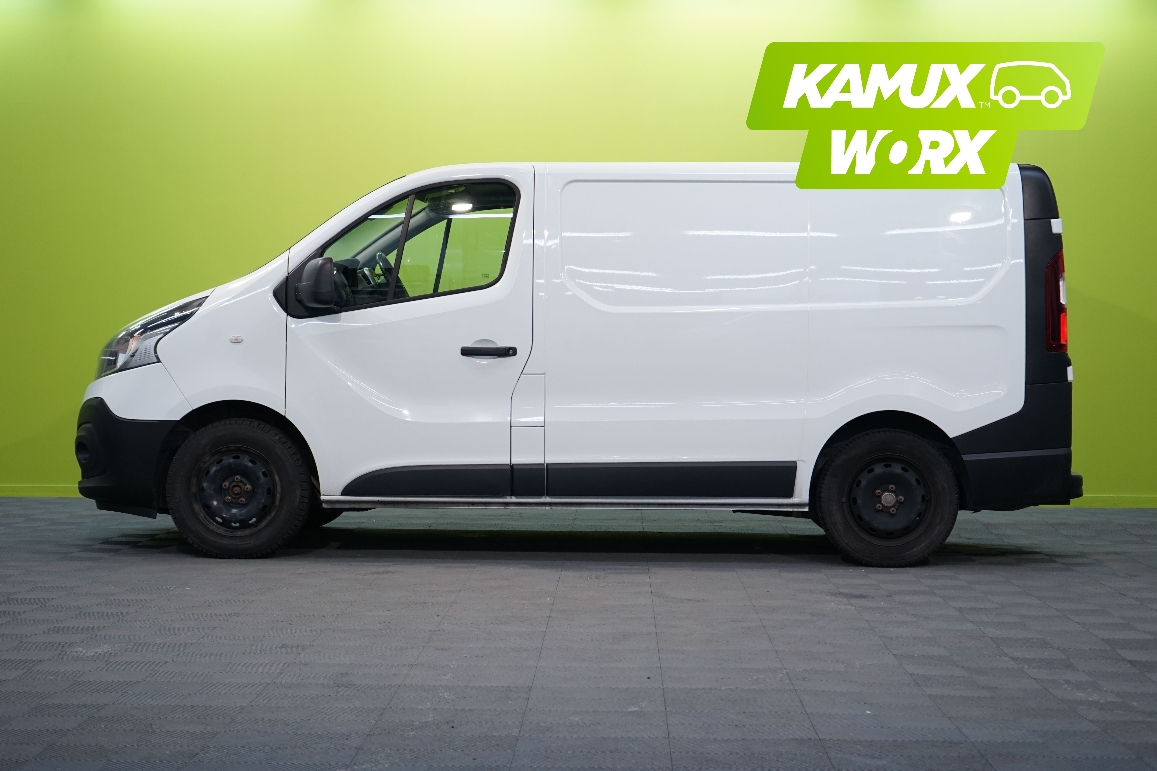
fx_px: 2025
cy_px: 386
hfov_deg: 31.9
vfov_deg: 21.6
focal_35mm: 63
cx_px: 578
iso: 640
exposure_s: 1/25
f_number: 6.3
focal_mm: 63
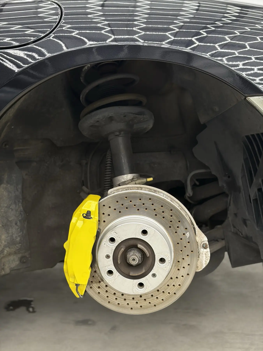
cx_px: 132
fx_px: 527
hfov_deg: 28.0
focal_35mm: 52
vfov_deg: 36.8
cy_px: 176
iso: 50
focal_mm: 5.96
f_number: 1.6
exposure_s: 1/97
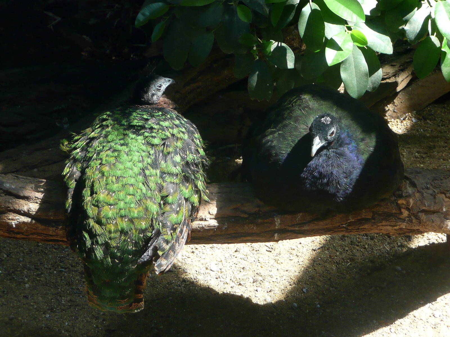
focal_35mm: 141
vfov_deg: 10.5
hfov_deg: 14.0
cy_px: 168
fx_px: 1833
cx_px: 225
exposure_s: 1/30
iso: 100
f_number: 4.8
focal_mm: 23.1
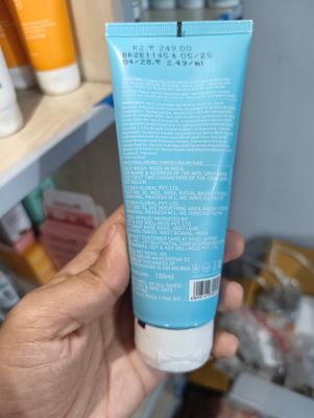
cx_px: 157
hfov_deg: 56.9
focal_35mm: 24
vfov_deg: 71.5
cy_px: 209
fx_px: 290
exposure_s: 1/50
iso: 1226
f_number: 1.87
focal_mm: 5.56
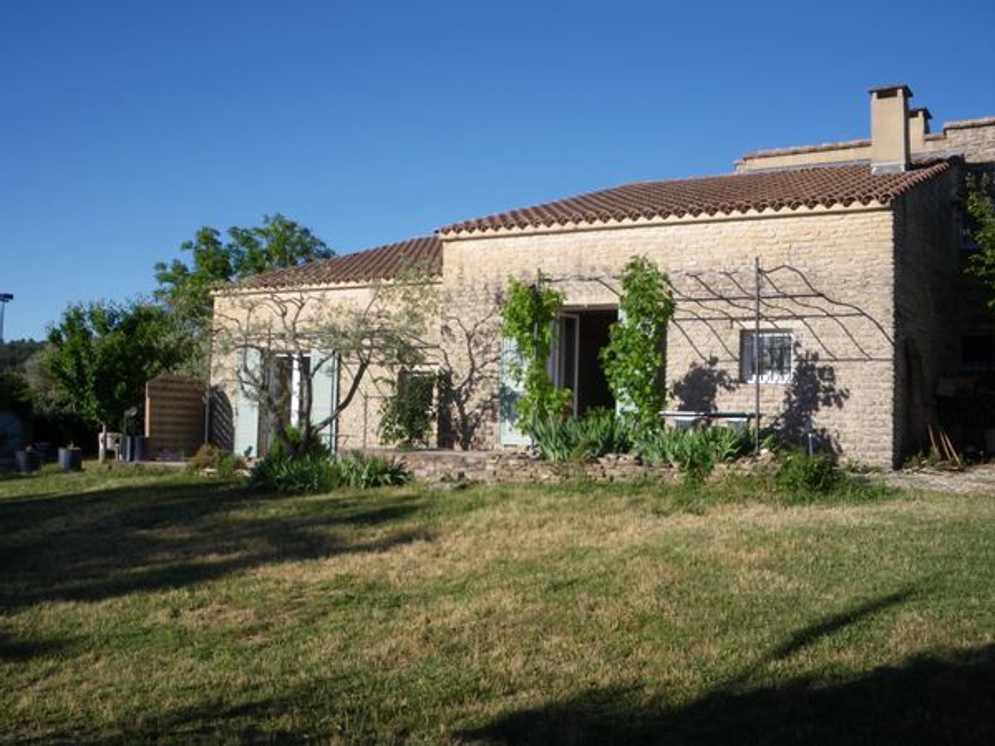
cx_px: 498
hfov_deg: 51.4
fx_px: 1035
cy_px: 373
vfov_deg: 39.7
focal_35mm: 36
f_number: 5.4
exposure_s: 1/200
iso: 64
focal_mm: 6.3
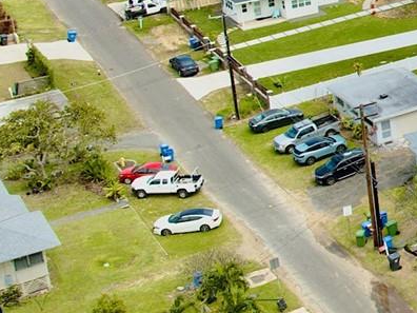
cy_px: -16
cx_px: 758
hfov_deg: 16.7
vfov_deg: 14.9
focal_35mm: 97
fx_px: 1169
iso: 100
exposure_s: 1/200
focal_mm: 12.29
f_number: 8
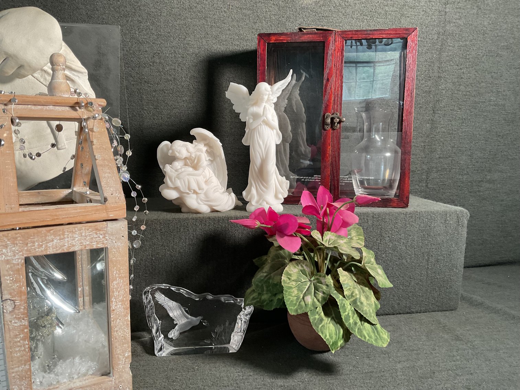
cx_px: 260
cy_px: 195
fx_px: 436
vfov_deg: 48.2
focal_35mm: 29
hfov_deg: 61.7
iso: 125
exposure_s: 1/60
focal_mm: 3
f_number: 1.8
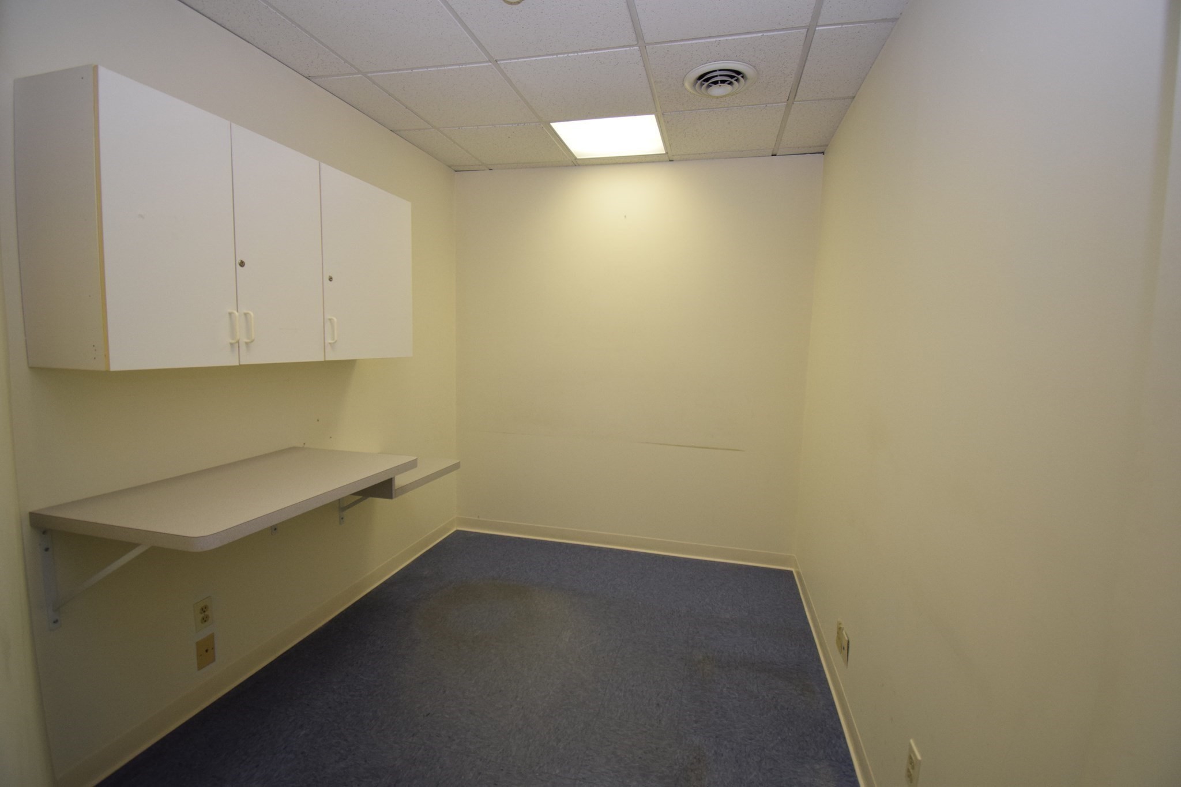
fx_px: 492
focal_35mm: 15
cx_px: 590
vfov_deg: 77.3
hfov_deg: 100.4
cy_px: 394
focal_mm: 10
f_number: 5
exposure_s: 1/100
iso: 800
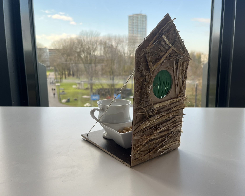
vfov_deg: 51.5
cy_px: 97
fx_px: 203
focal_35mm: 28
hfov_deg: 62.2
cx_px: 130
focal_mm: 5.1
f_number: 1.6
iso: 64
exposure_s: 1/171
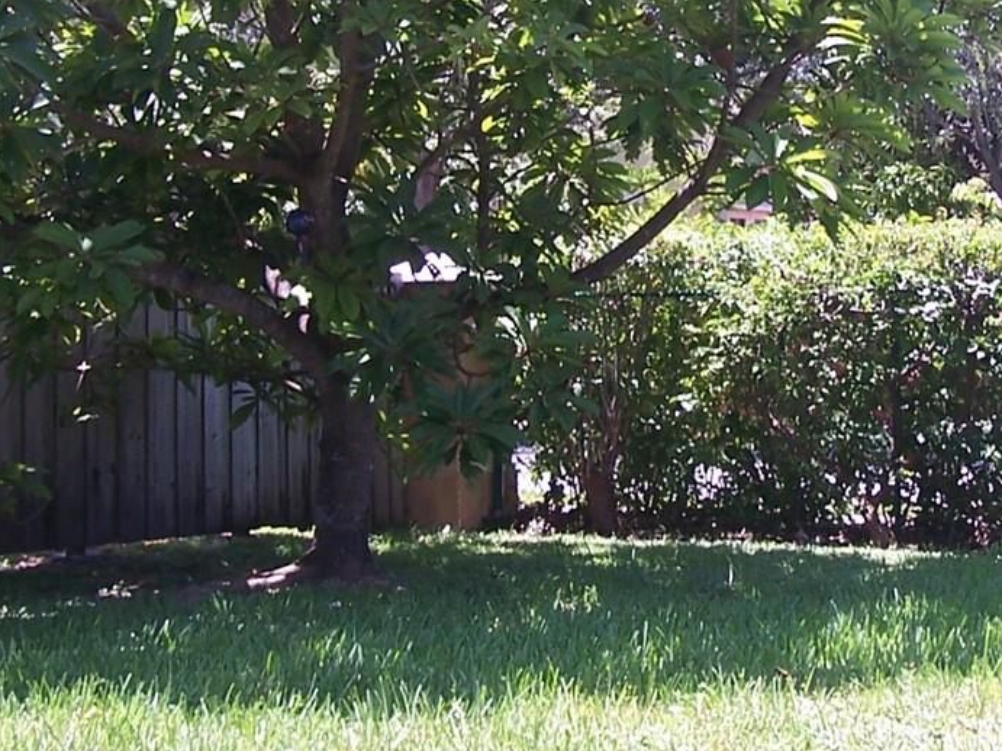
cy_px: 196
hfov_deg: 22.2
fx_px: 2547
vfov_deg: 16.7
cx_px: 664
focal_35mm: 88
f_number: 2.8
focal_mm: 6.3
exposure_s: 1/250
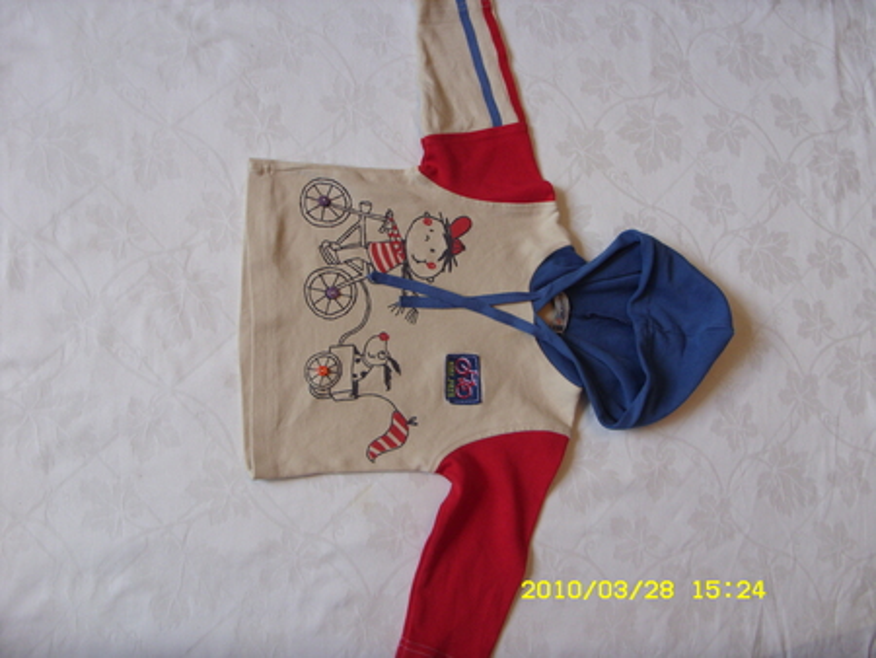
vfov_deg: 37.8
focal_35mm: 38
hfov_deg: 49.0
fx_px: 962
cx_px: 438
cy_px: 329
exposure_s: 1/30
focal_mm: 6.3
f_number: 2.8
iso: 100
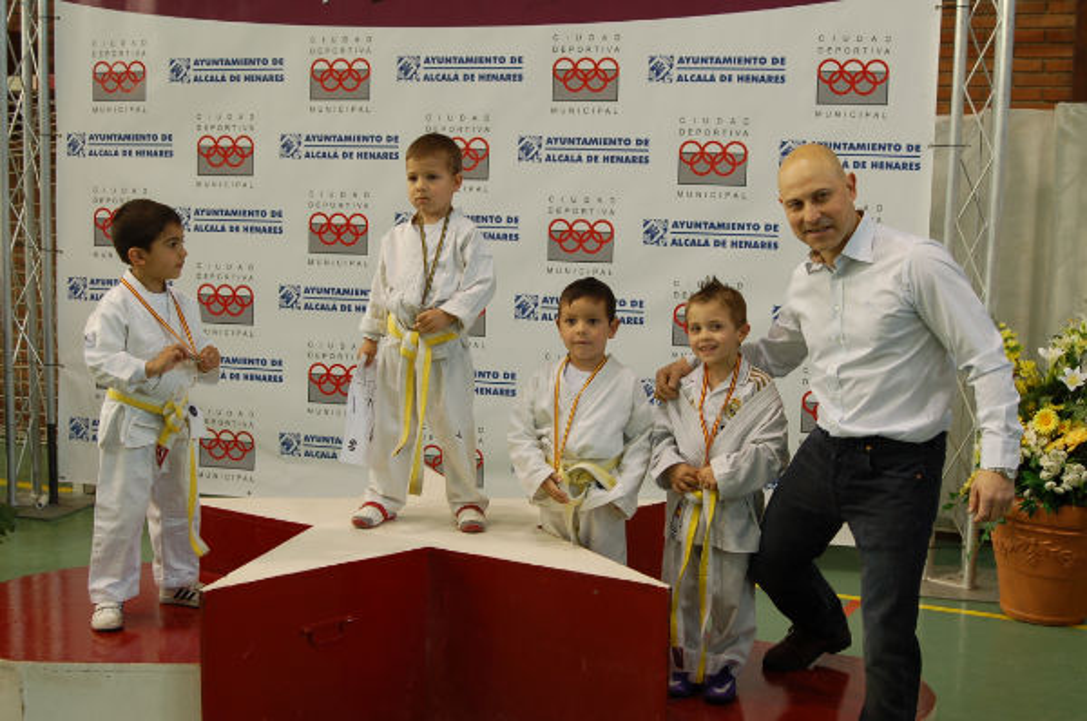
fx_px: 1402
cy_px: 360
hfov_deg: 42.4
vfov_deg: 28.8
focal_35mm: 46
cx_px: 544
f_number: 3.8
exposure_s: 1/50
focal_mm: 31
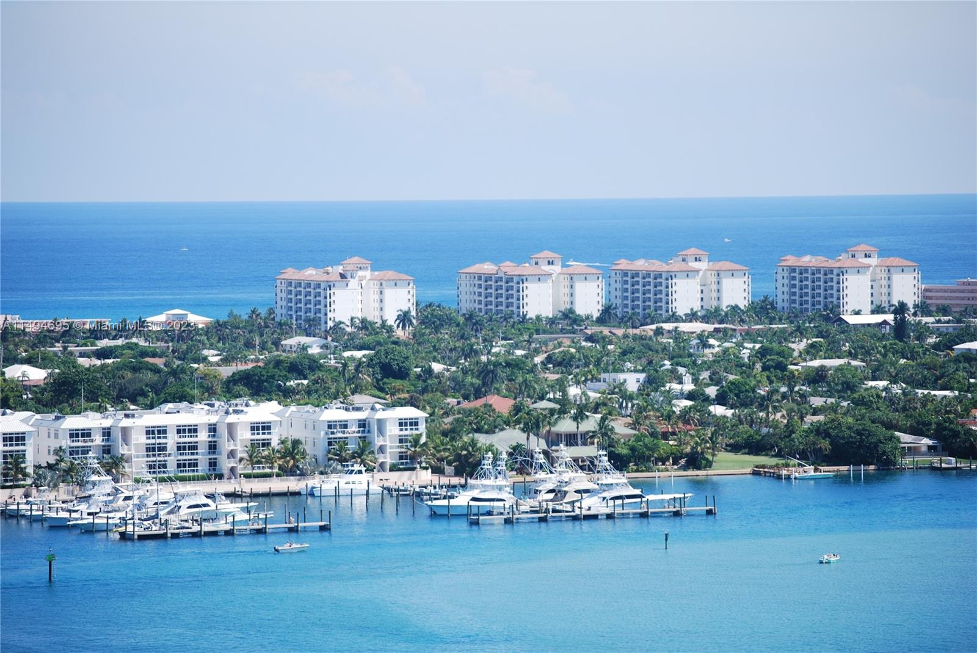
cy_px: 326
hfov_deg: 12.4
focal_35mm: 165
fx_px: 4482
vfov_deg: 8.3
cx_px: 488
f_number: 5.6
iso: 110
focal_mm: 110
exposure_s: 1/500
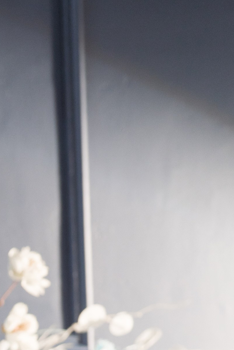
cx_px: -146
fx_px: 2670
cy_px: 574
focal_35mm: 274
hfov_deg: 5.0
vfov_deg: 7.4
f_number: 3.5
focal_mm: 81
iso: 800
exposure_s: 1/125
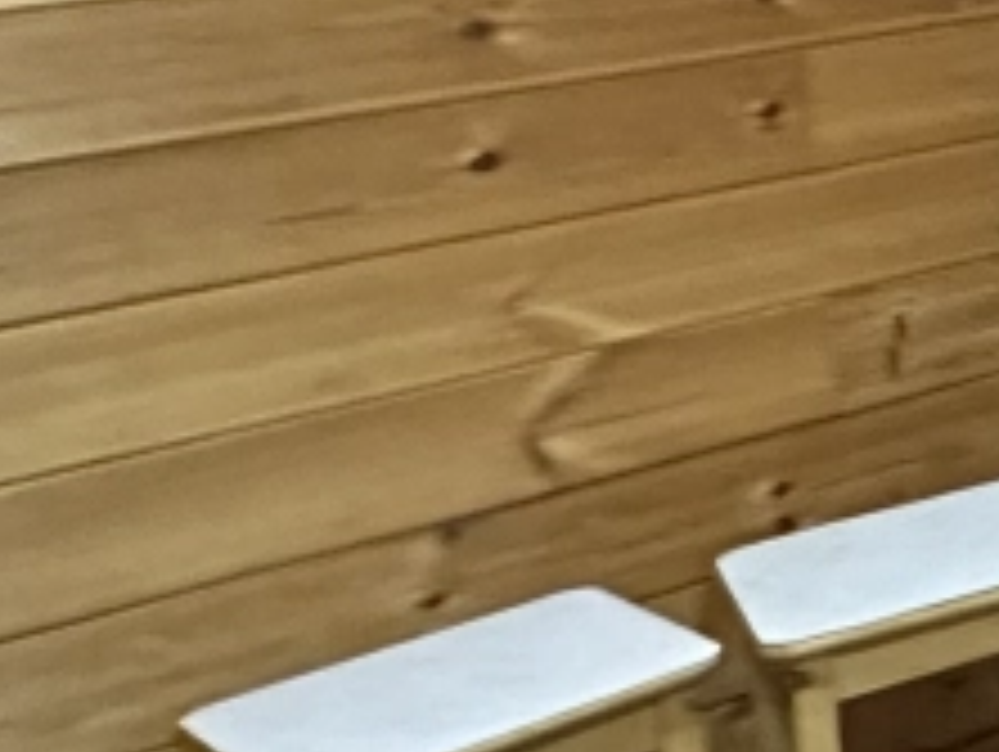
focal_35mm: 79
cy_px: -227
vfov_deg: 17.5
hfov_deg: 15.0
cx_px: 2385
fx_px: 2282
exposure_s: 1/60
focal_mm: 2.22
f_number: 2.2
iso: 1000
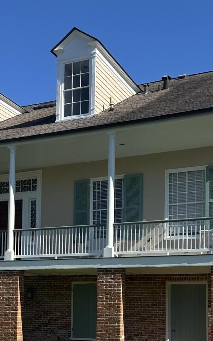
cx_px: 47
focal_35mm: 59
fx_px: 548
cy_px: 266
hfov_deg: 21.8
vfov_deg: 33.7
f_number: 1.78
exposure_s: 1/3356
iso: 80
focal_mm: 6.86
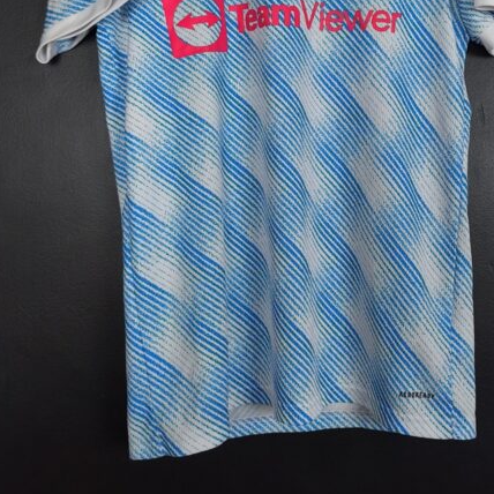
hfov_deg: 43.8
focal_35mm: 38
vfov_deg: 42.7
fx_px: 614
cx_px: 277
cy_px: 132
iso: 250
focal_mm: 6.57
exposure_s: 1/100
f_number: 1.6
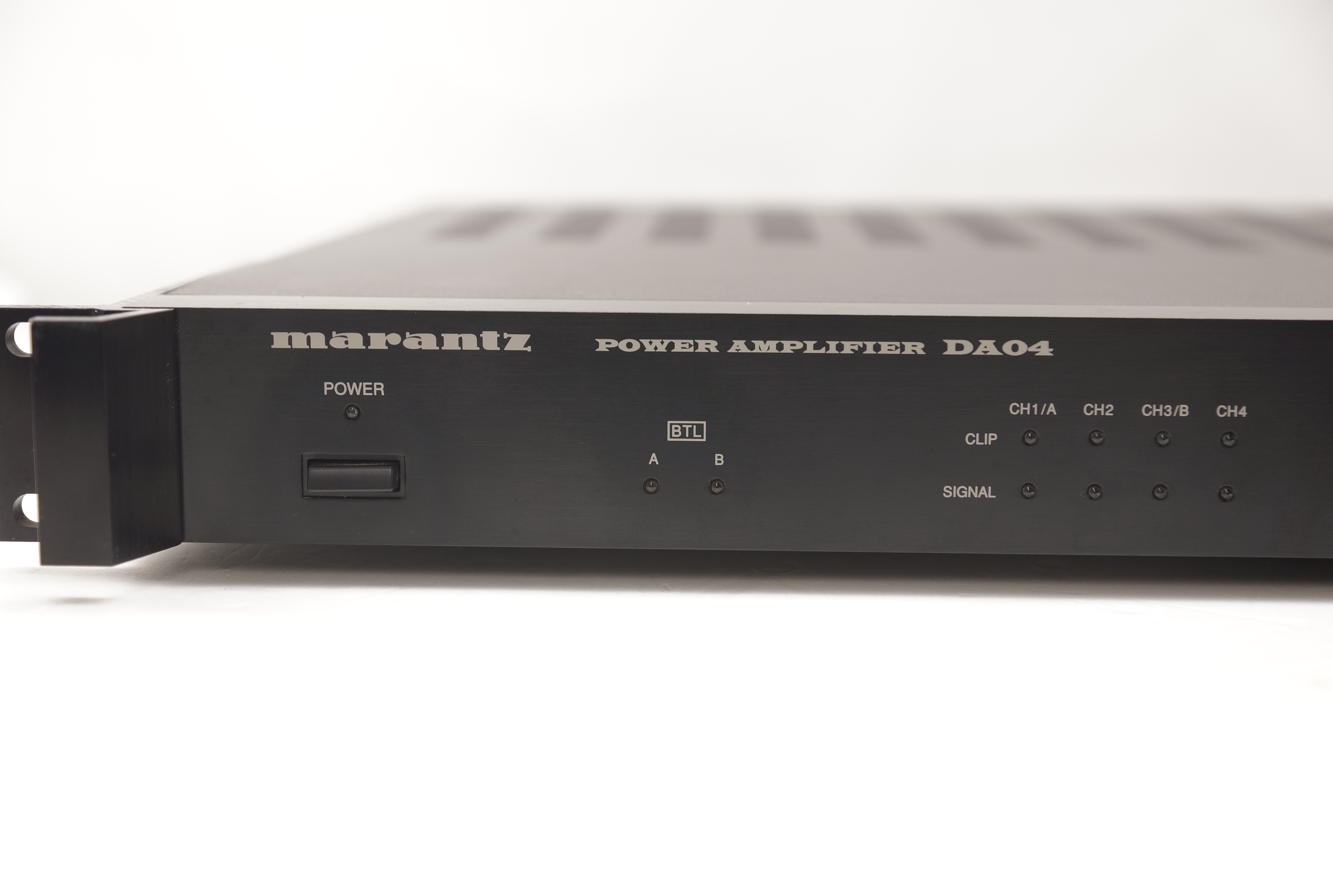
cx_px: 666
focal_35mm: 60
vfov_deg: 22.6
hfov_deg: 33.4
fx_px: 2220
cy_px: 443
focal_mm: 40
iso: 200
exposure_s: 1/60
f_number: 3.5
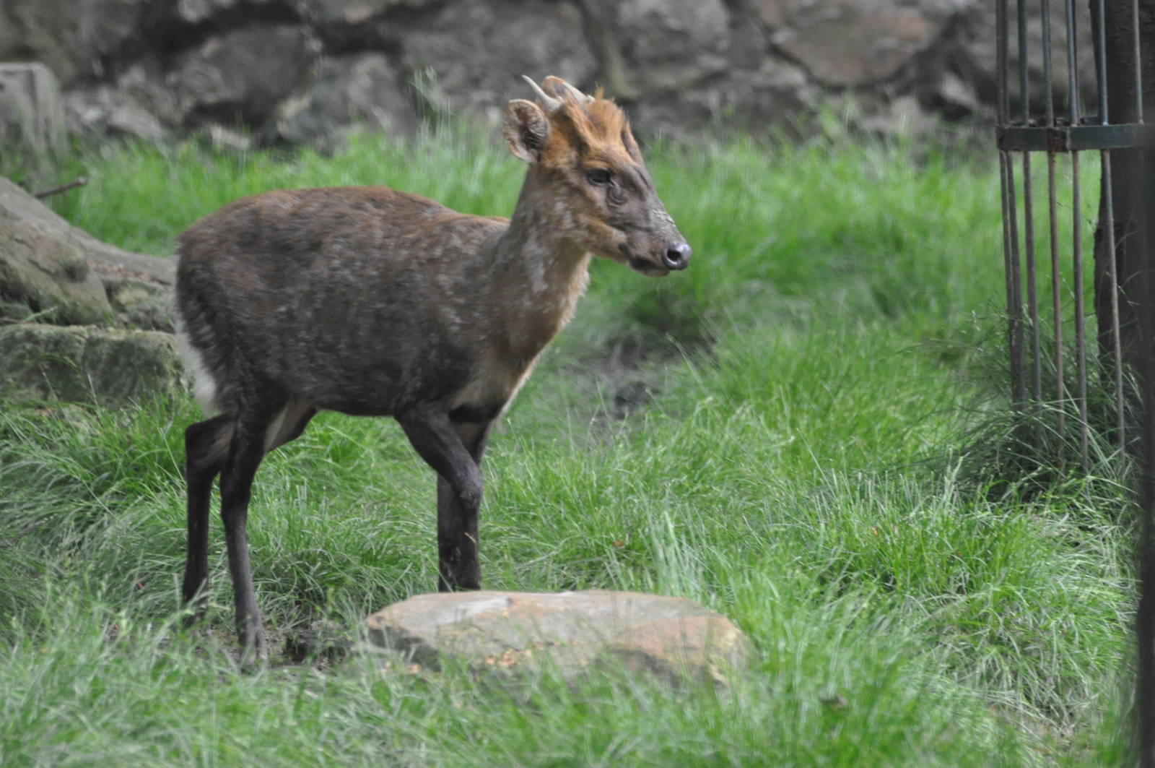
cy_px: 384
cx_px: 578
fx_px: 14421
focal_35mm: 450
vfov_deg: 3.0
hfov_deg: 4.6
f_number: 5.6
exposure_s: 1/160
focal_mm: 300
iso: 1600
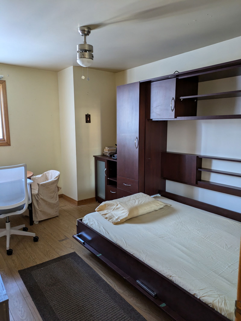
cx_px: 120
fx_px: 232
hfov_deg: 54.9
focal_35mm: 25
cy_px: 160
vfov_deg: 69.4
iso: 541
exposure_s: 1/24
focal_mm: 5.43
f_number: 1.89
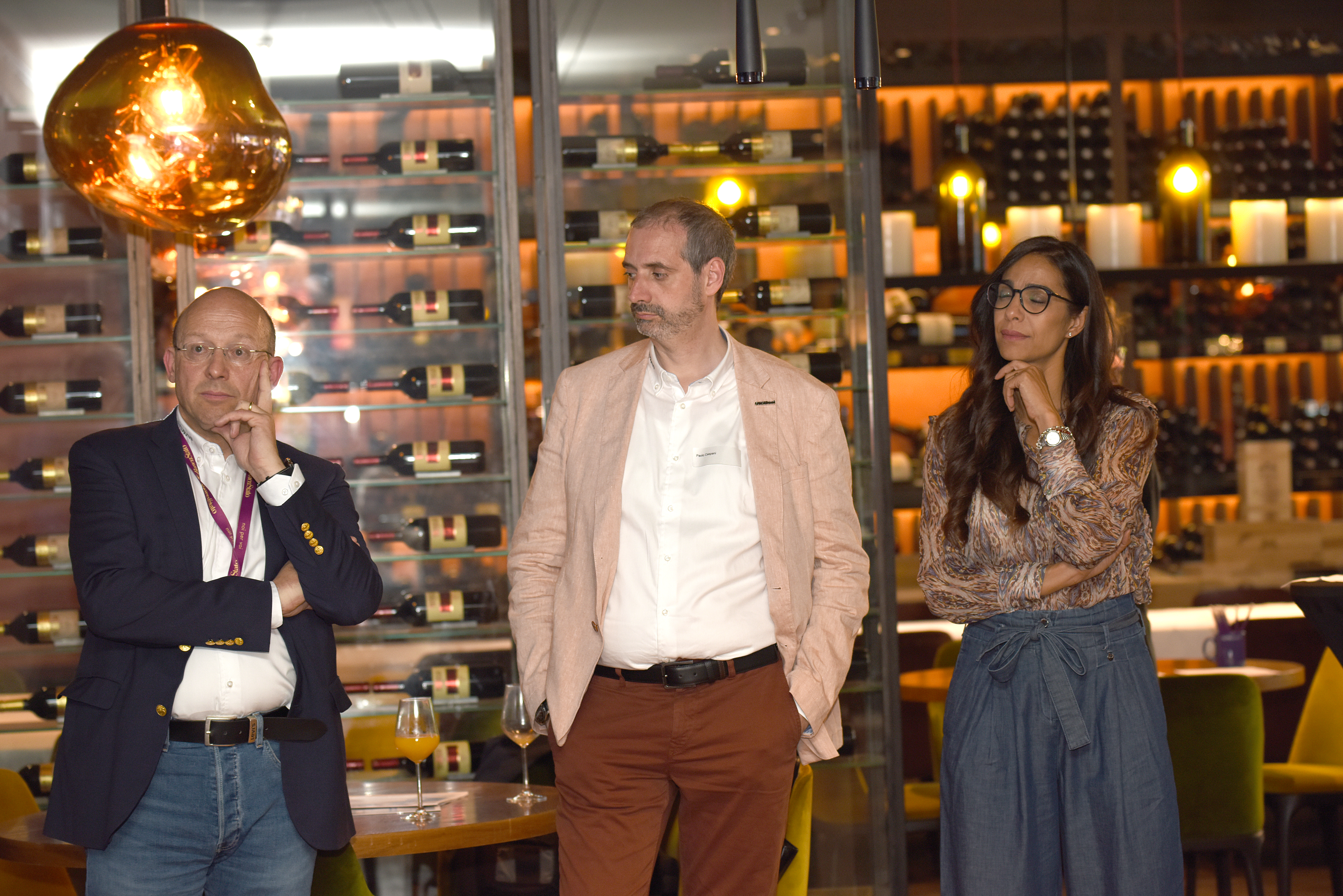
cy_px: 448
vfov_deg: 14.0
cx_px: 672
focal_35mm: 98
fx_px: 3657
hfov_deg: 20.8
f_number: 4
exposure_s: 1/80
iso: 500
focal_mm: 98
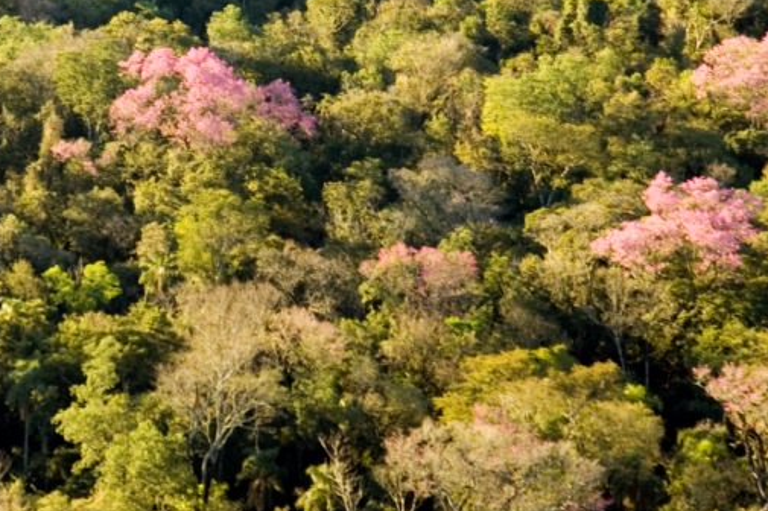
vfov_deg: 6.0
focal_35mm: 228
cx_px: 135
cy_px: 16
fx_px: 4861
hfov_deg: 9.0
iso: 200
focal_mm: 75
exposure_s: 1/250
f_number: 4
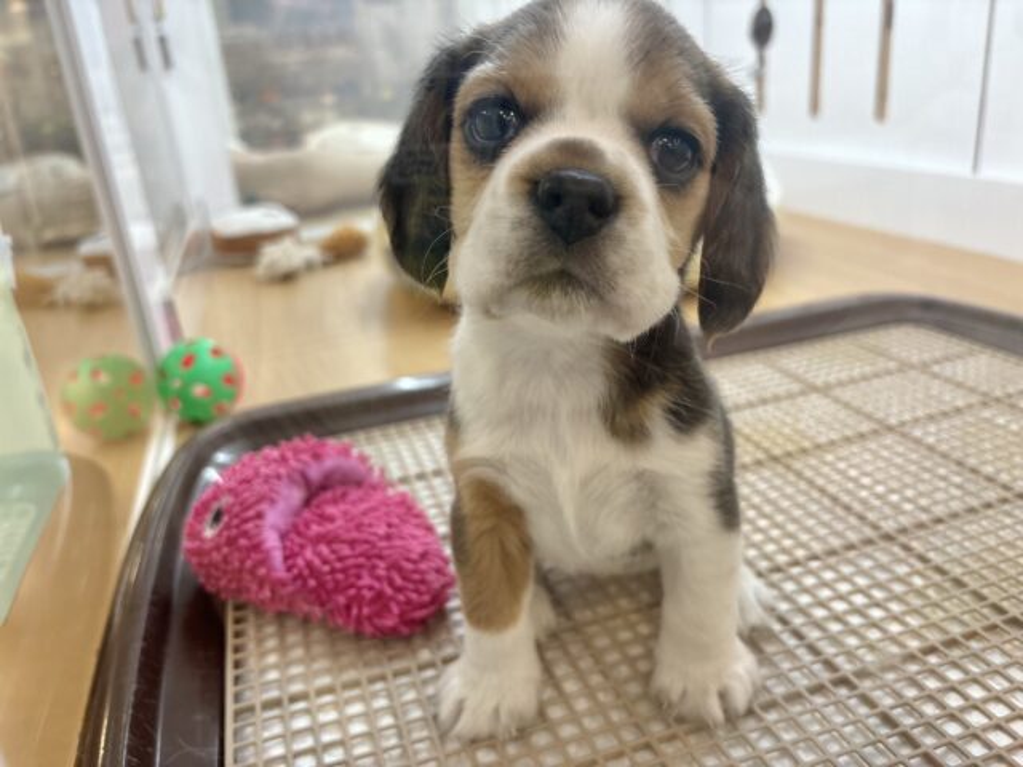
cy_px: 384
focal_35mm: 26
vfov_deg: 53.1
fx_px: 768
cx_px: 512
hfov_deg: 67.3
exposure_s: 1/100
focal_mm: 5.96
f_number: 1.6
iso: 80
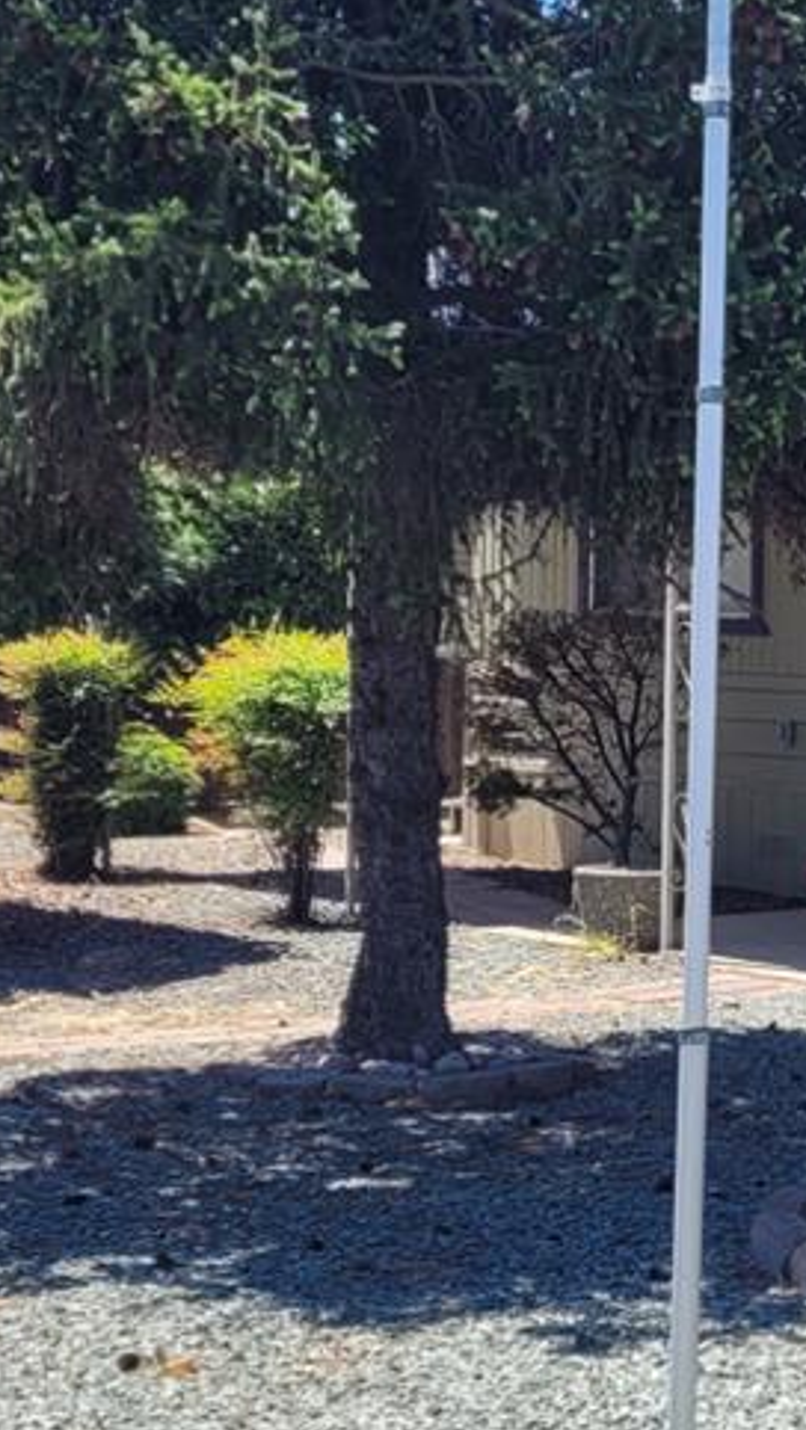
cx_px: 1160
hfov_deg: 13.1
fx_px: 3341
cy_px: 675
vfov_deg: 24.2
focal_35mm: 88
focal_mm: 5.4
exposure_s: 1/1480
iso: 40
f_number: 1.8
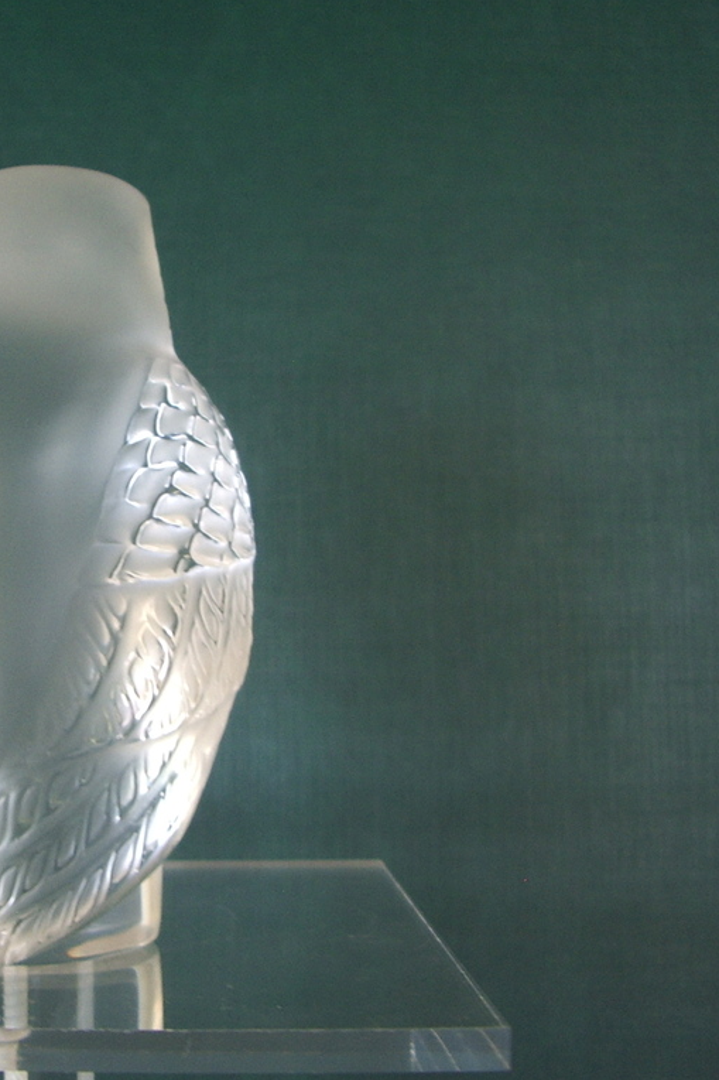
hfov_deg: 24.8
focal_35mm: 53
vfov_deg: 37.5
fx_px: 1588
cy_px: 541
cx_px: 76
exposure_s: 1/13
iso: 100
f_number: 2.6
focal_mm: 5.8
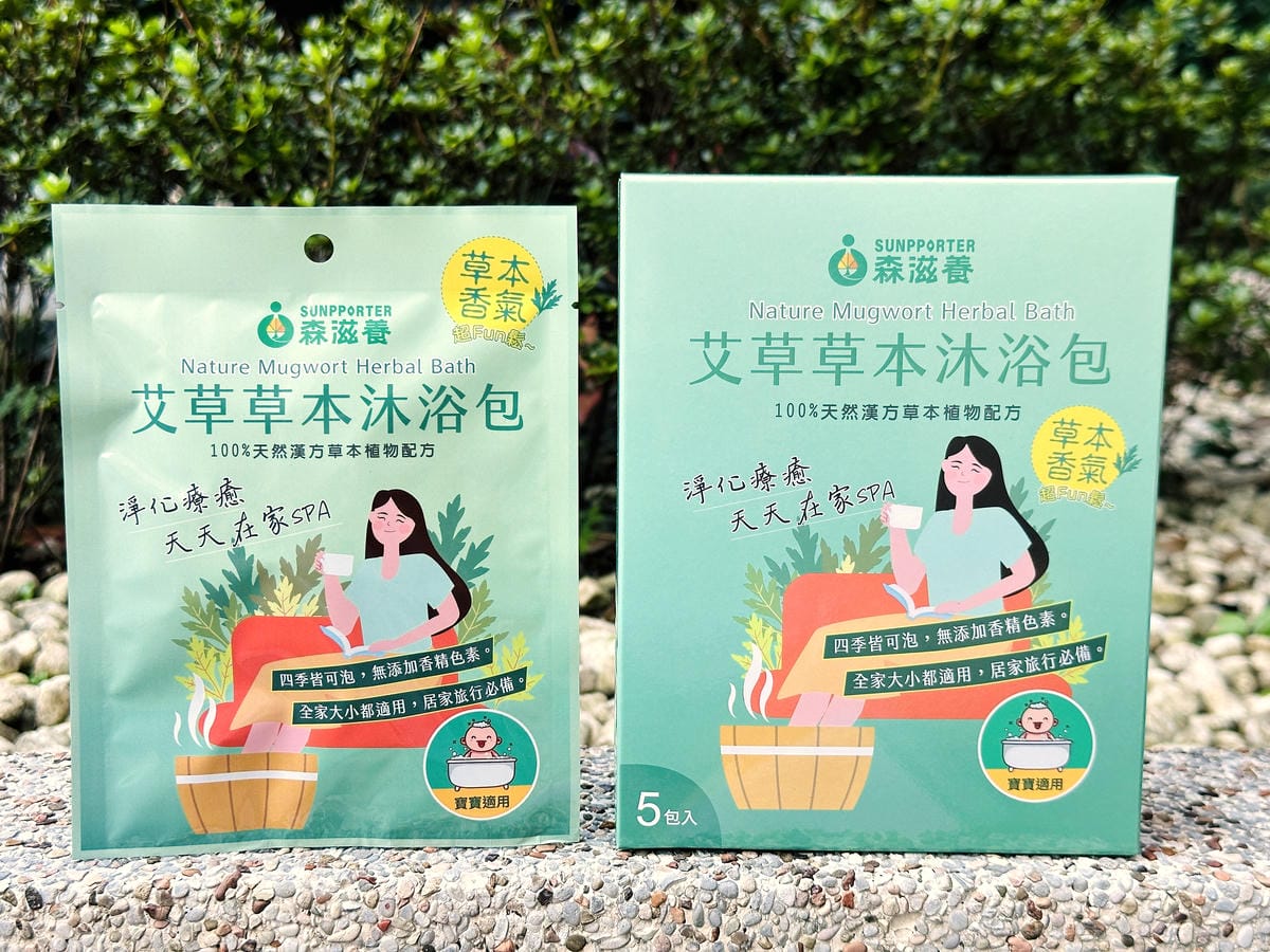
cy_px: 476
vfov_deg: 30.3
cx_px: 635
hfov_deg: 39.7
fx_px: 1761
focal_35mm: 48
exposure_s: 1/98
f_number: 1.78
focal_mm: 6.86
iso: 80
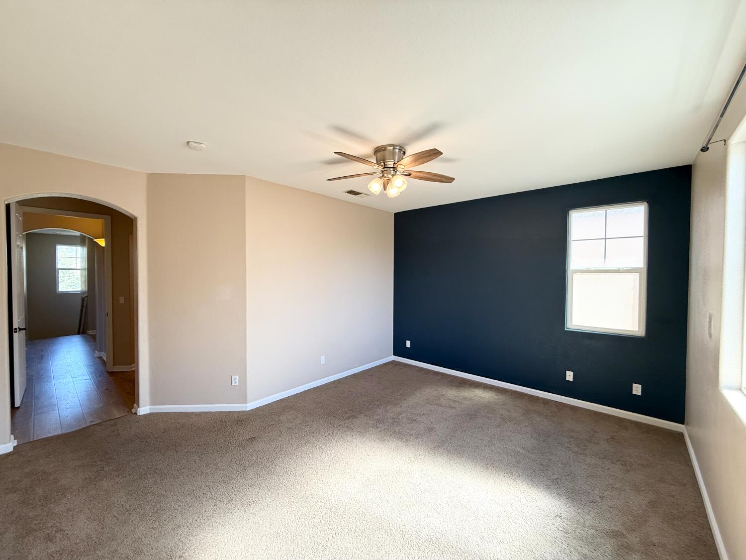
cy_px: 280
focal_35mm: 14
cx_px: 373
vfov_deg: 85.7
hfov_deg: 102.1
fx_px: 302
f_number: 2.2
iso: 100
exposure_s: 1/120
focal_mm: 2.22
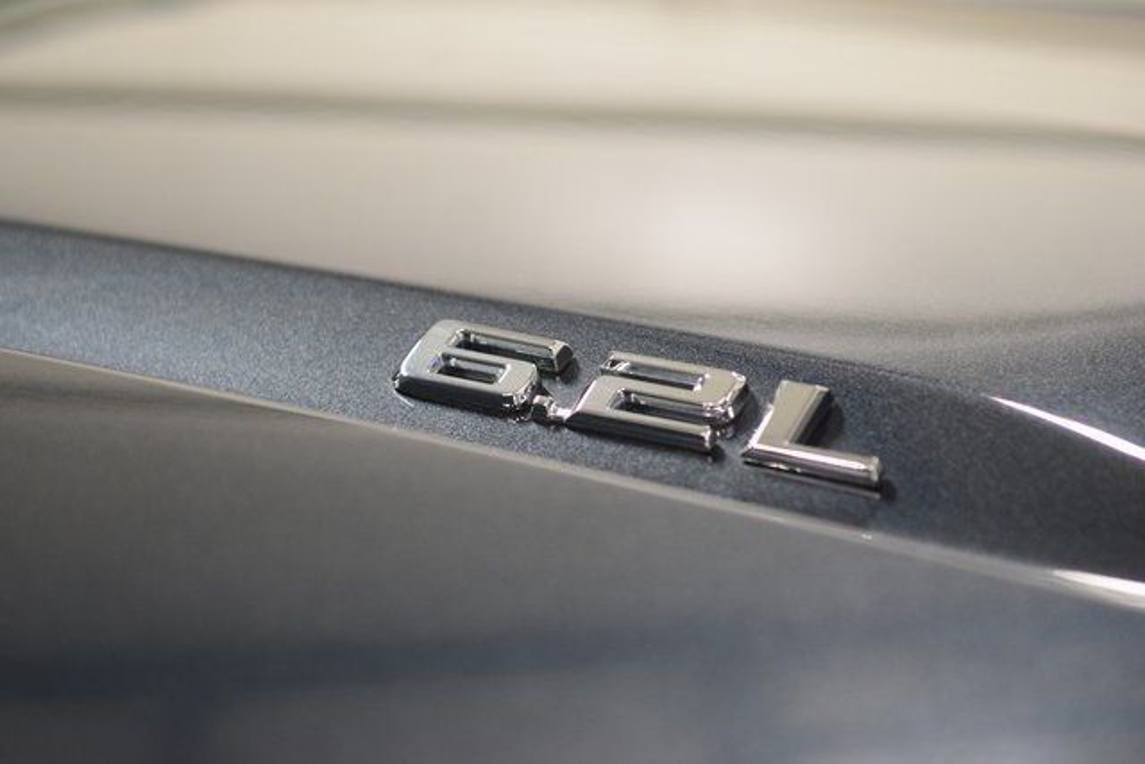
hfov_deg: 19.5
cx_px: 572
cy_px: 382
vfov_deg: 13.0
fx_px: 3340
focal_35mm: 105
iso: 1600
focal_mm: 70
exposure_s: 1/125
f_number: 3.2
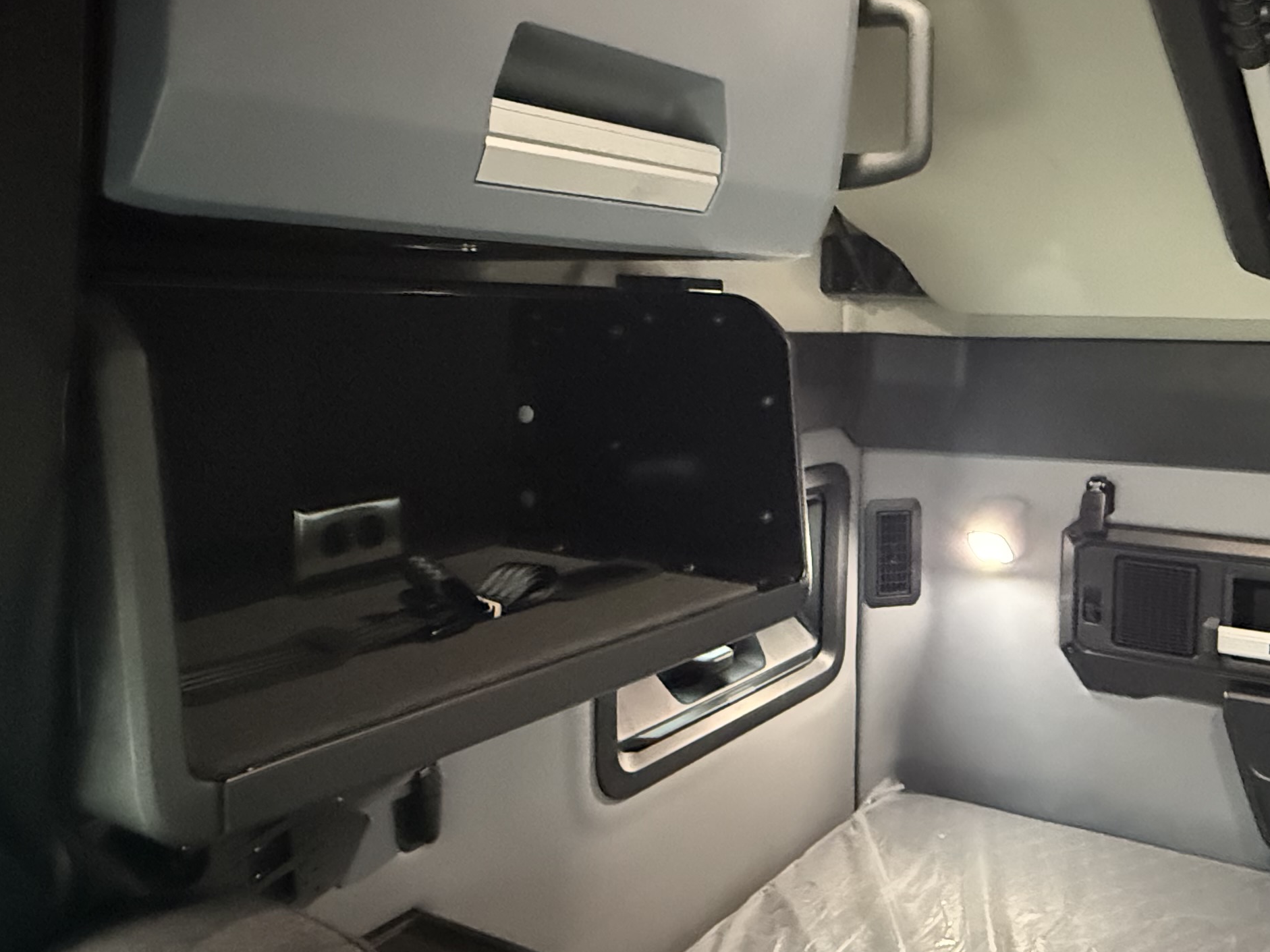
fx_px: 1101
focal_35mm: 30
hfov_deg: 55.4
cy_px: 405
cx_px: 1028
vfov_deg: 46.6
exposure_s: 1/38
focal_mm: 2.22
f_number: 2.2
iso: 1600
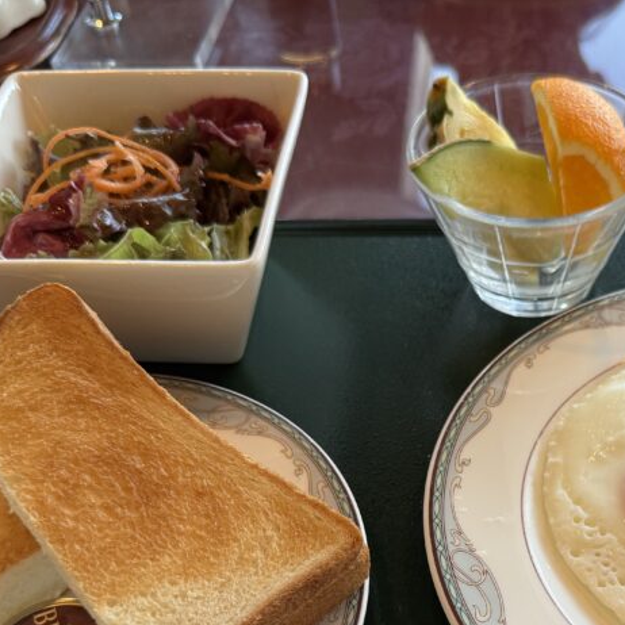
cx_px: 487
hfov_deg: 35.1
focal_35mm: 47
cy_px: 517
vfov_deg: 34.7
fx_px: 960
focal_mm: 6.76
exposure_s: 1/121
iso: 160
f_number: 1.78
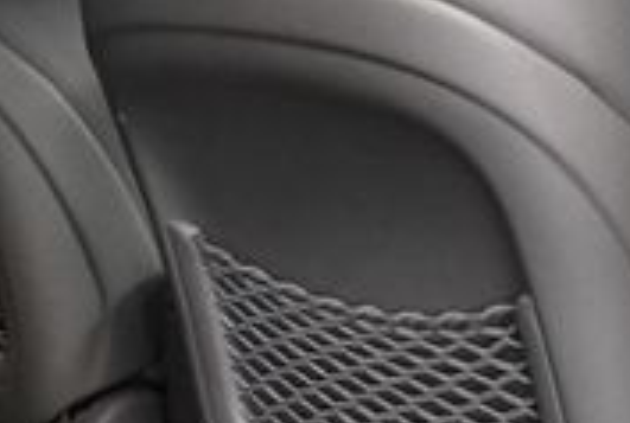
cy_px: -43
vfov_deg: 10.5
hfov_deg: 15.4
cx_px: -4
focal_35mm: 130
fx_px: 2281
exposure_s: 1/125
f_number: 3.5
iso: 1800
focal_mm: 18
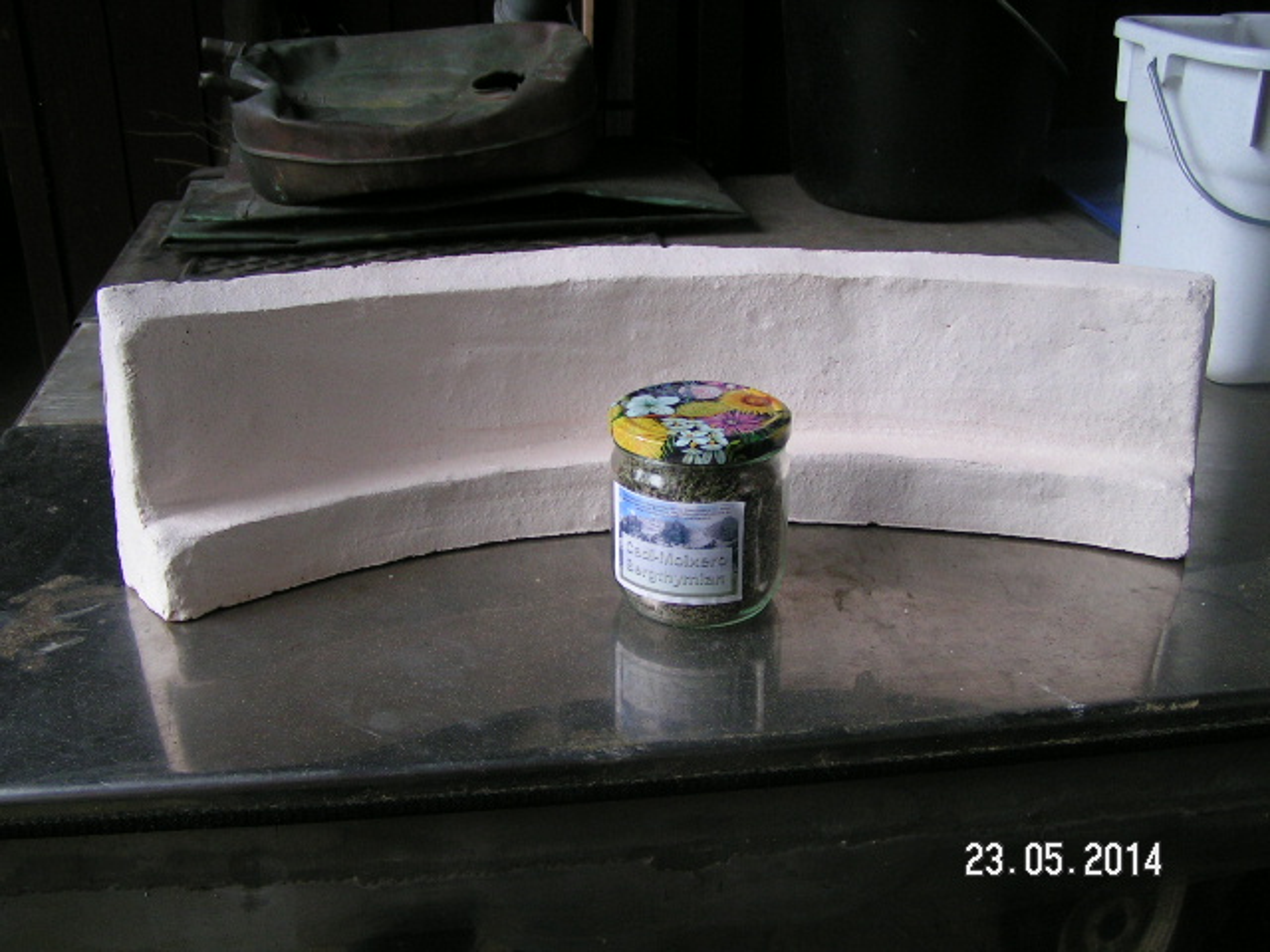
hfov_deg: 49.0
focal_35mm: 38
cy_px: 476
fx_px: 1394
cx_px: 635
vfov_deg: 37.7
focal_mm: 5.8
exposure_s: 1/40
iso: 100
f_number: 2.8
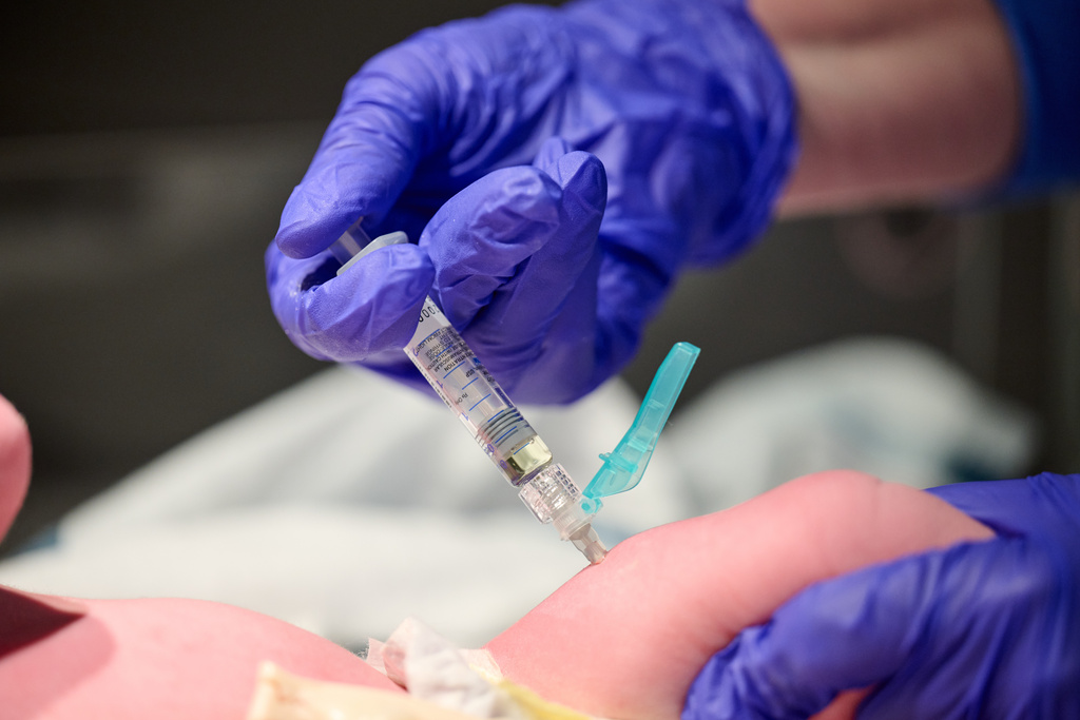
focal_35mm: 195
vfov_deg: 7.0
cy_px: 360
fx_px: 5850
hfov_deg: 10.5
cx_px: 540
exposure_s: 1/250
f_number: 3.2
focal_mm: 195
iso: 1600
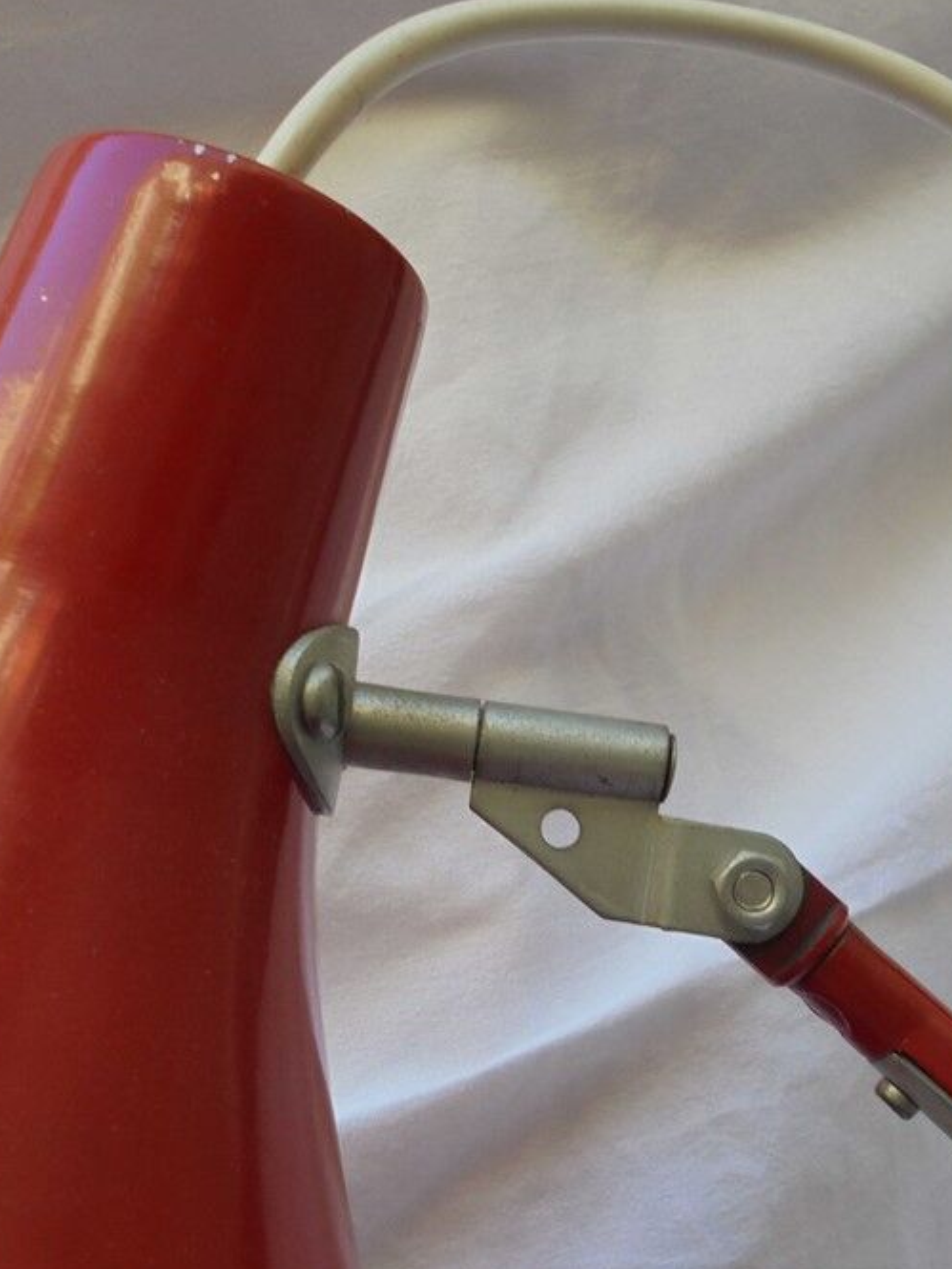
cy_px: 779
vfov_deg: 41.0
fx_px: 1686
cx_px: 524
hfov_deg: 31.5
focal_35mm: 46
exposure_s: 1/60
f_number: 4
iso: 100
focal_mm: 6.1
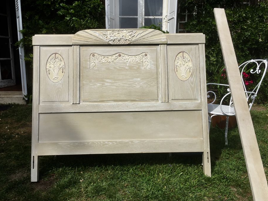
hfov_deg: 56.8
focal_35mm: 32
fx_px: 248
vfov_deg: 44.2
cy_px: 99
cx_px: 132
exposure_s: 1/1183
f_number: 2.2
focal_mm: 4.15
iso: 25
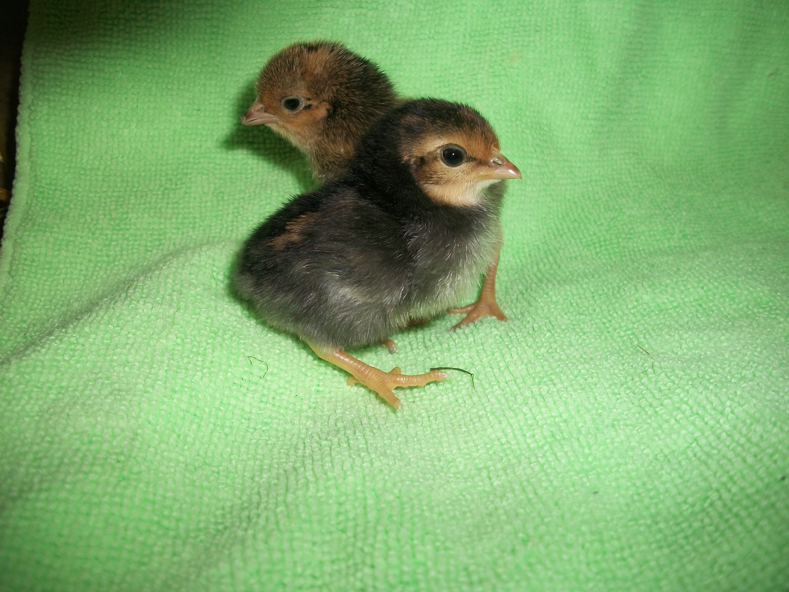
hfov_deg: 56.8
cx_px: 394
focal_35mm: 32
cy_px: 296
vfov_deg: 44.2
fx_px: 729
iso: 80
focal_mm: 5.7
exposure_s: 1/60
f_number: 2.9
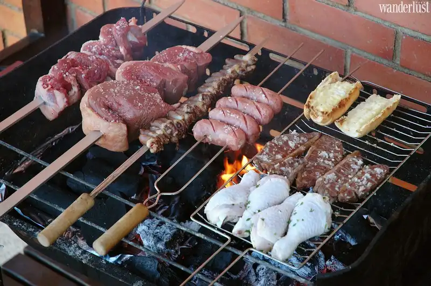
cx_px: 216
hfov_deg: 19.5
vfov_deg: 13.0
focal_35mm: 105
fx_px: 1256
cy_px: 143
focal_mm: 70
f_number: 4.5
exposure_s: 1/100
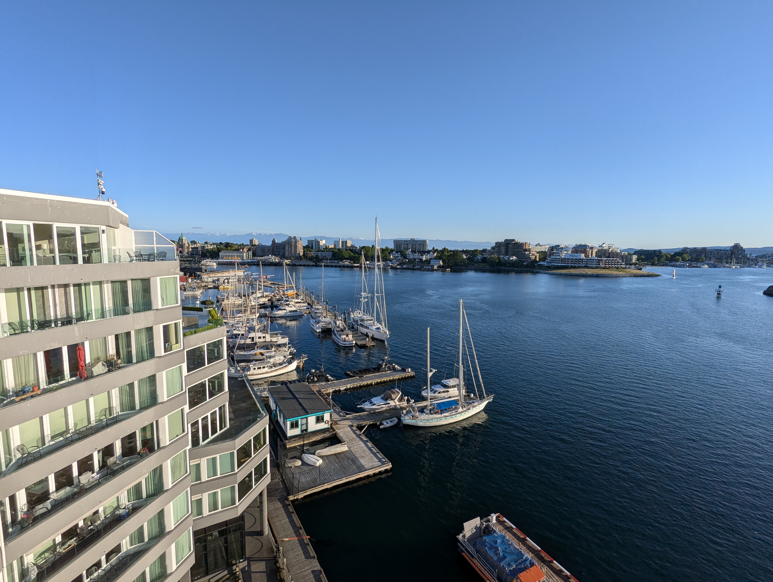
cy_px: 291
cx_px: 386
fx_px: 358
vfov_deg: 78.2
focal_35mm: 16
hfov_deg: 94.4
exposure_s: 1/1256
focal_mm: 2.35
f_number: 2.2
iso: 45
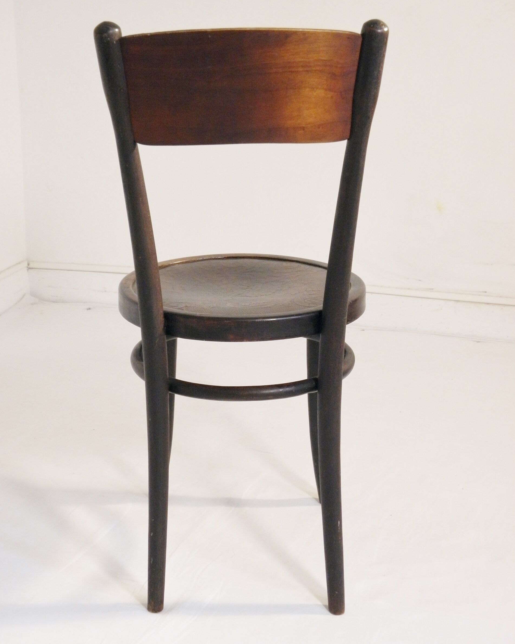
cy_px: 306
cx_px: 256
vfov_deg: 33.0
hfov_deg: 26.7
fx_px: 1086
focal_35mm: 57
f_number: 4.1
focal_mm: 9.7
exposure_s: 1/20
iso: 200
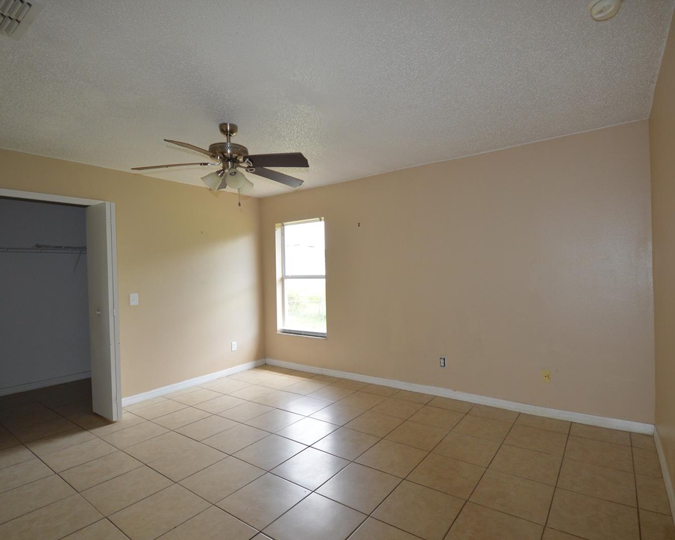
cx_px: 357
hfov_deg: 89.5
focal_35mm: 17
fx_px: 340
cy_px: 270
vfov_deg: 77.0
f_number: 4
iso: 400
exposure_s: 1/125
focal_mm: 10
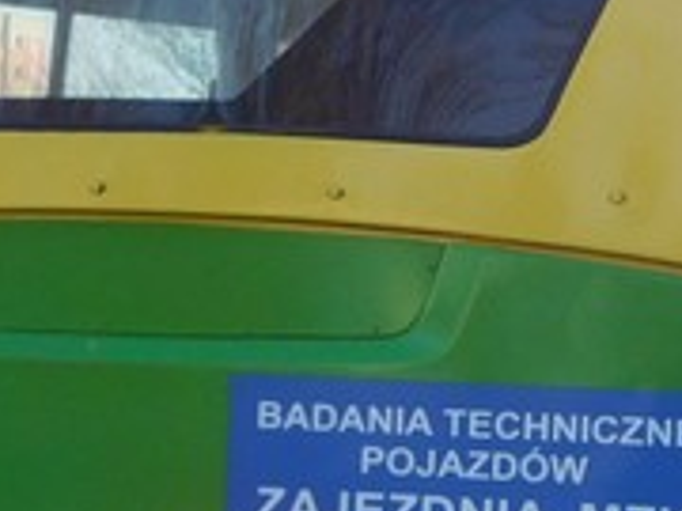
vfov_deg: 6.6
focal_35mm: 225
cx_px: 781
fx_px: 4433
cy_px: 267
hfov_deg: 8.7
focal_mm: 8
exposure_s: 1/250
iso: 125
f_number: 4
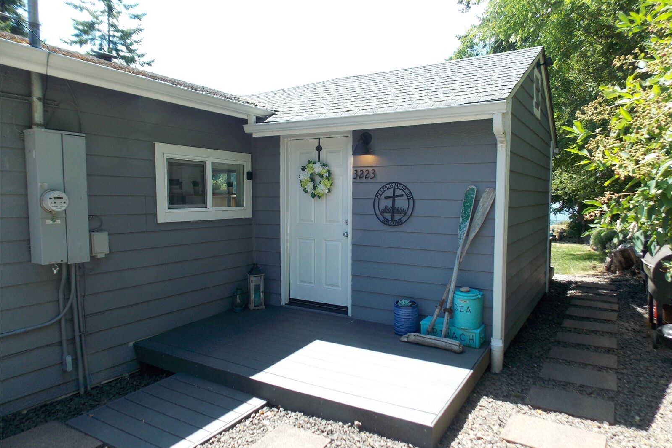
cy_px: 229
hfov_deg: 73.7
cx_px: 336
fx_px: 448
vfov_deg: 53.1
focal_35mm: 24
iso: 80
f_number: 3.1
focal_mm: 4
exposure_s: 1/250
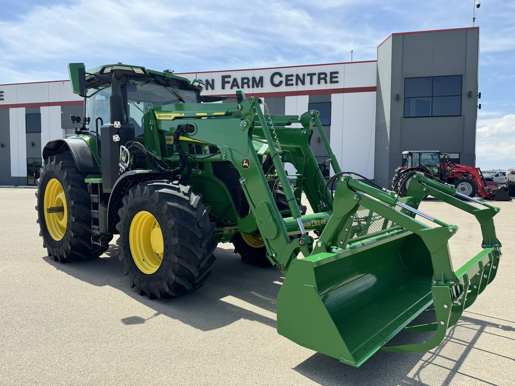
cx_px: 258
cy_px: 193
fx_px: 357
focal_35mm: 24
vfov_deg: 56.8
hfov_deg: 71.6
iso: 80
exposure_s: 1/1818
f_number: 1.78
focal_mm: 6.76
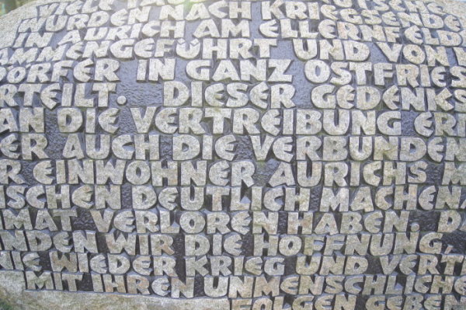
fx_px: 427
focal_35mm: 33
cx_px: 233
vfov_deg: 39.9
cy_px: 155
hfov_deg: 57.3
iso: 200
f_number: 4
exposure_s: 1/40
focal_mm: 22
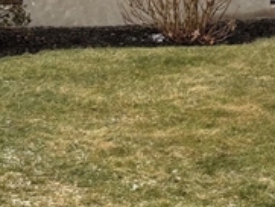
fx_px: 1169
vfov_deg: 9.6
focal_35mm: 147
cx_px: 122
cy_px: -154
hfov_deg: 13.4
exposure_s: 1/122
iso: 40
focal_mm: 5.96
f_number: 1.6
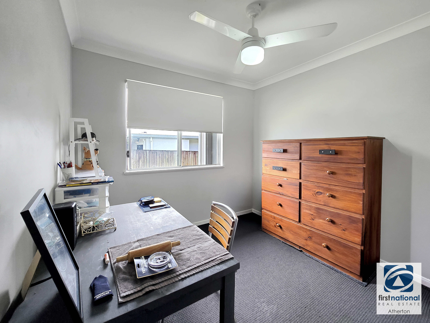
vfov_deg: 89.9
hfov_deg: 106.2
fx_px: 161
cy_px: 162
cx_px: 215
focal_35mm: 13
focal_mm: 2.2
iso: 80
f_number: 2.2
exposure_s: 1/50
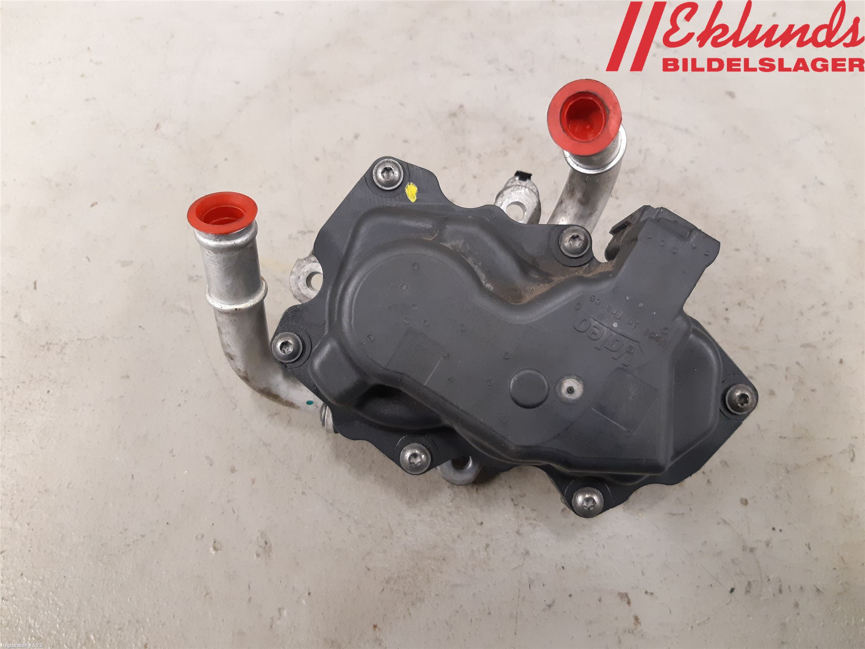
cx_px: 432
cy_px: 324
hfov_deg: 67.3
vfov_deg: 53.1
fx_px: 650
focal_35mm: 26
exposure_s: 1/33
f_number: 1.7
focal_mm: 3.93
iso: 200
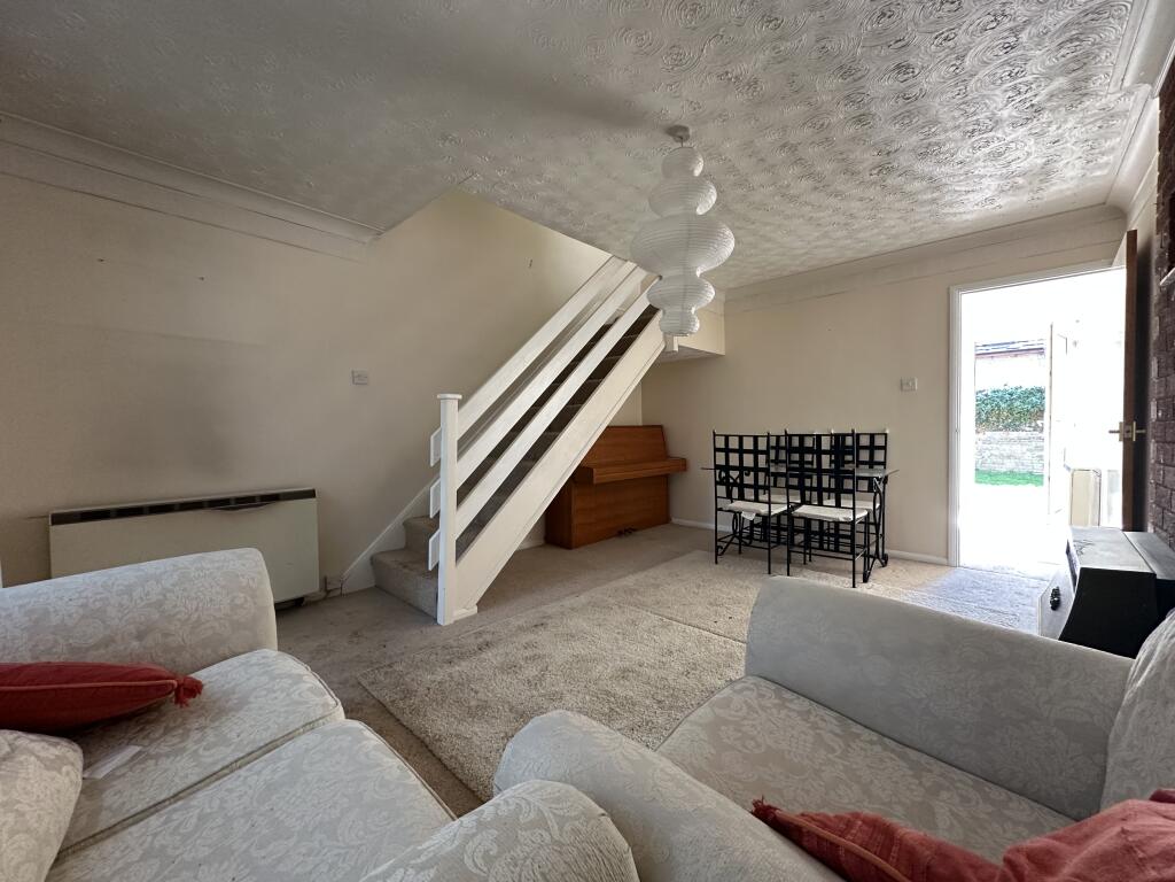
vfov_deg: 85.7
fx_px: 475
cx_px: 588
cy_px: 441
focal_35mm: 14
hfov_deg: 102.1
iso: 320
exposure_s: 1/75
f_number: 2.2
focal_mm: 2.22
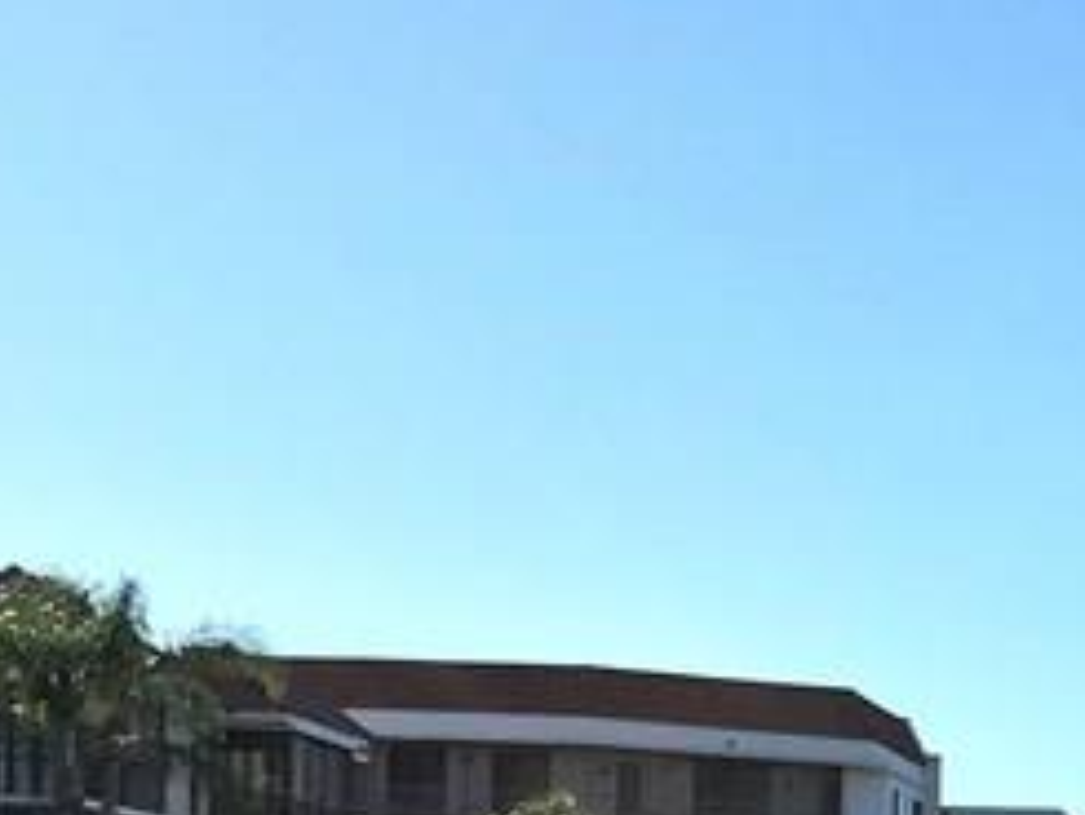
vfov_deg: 11.8
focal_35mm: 121
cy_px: 1191
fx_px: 3794
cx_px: 1678
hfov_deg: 15.0
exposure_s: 1/2331
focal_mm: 4.15
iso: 25
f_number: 2.2
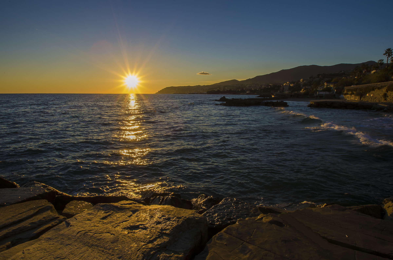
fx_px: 212
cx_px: 196
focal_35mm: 20
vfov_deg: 63.0
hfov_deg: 85.5
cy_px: 130
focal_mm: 13
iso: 100
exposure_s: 1/30
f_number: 22
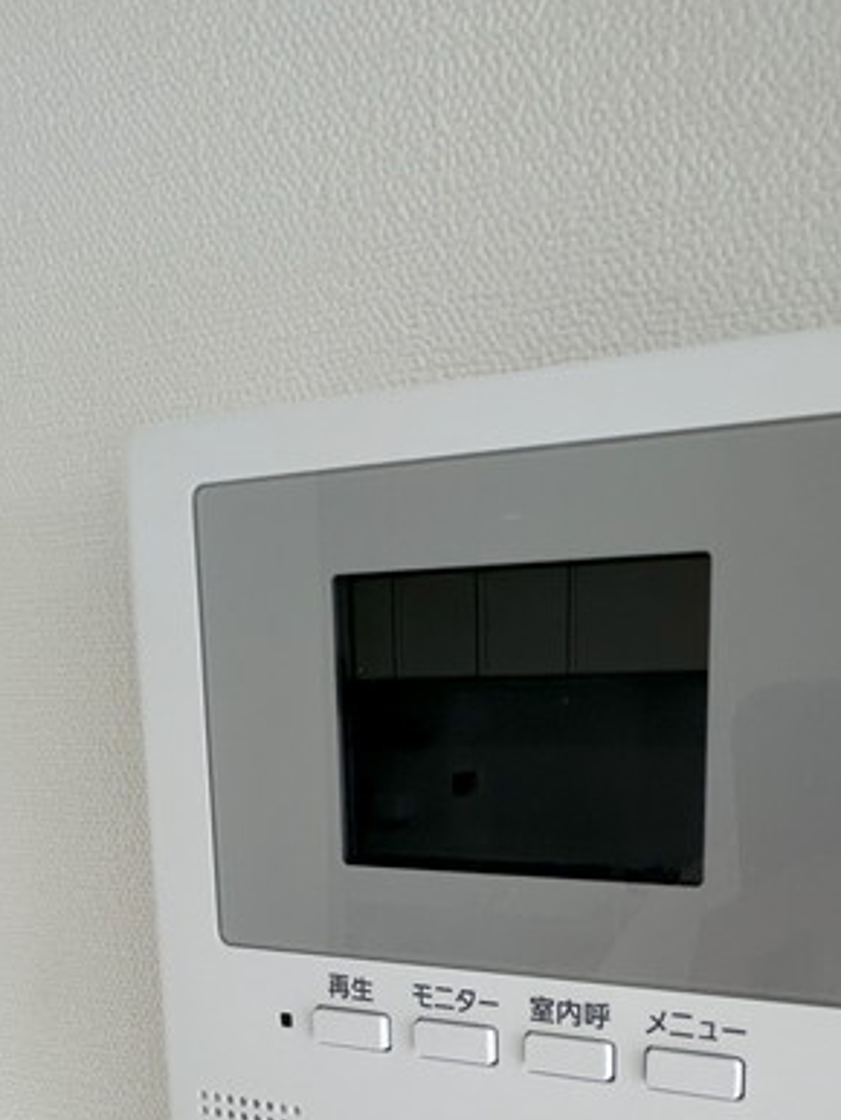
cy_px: 891
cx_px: 603
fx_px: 938
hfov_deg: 47.0
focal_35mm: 29
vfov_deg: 57.2
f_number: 2.4
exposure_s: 1/99
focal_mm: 1.54
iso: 64
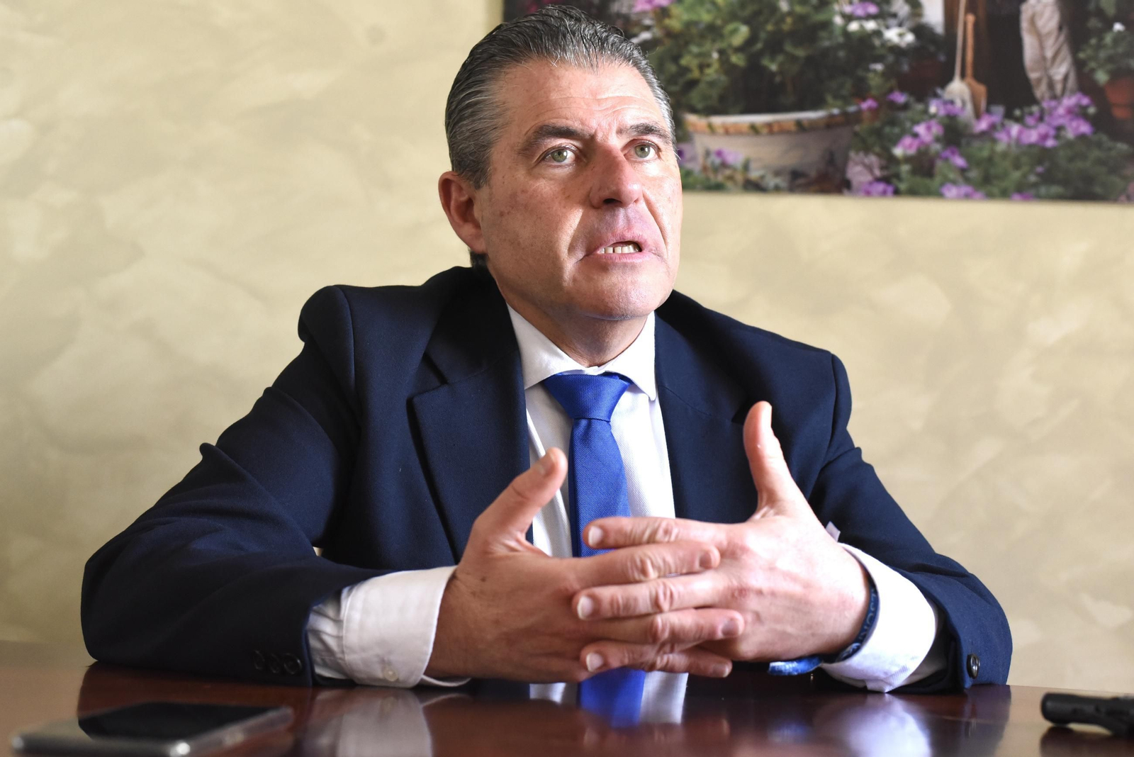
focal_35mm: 50
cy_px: 378
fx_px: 1575
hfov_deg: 39.6
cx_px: 567
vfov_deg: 27.0
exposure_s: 1/160
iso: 3200
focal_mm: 50
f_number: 4.5
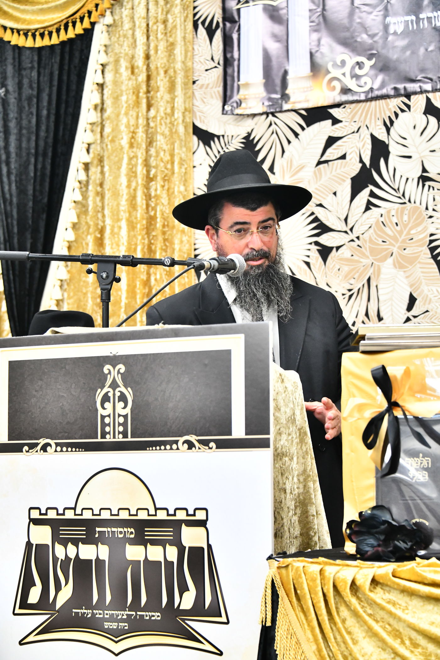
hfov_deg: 15.2
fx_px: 1650
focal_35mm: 90
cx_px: 220
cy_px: 330
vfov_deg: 22.6
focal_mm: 90
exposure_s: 1/80
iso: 4000
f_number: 5.6
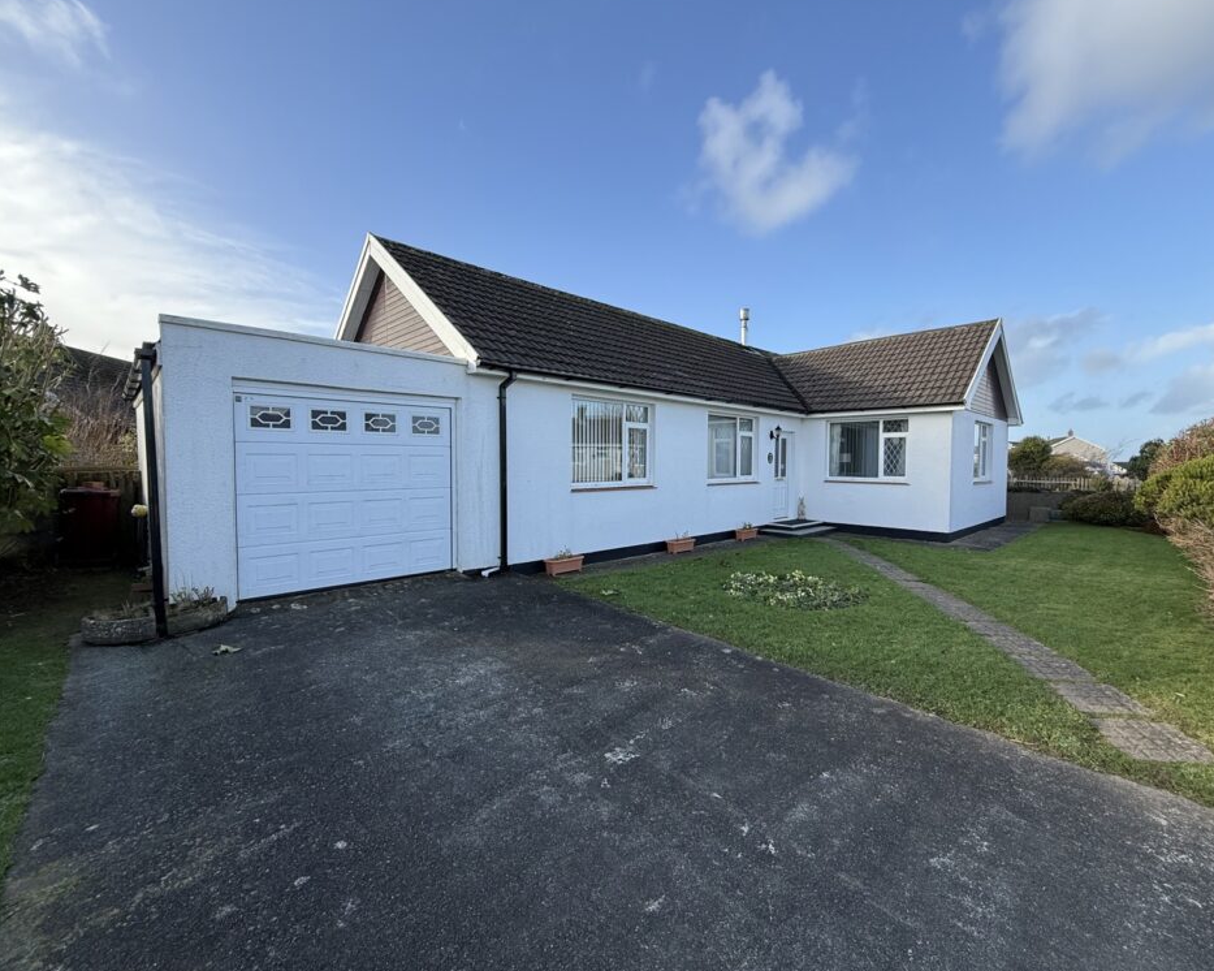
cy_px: 480
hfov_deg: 96.7
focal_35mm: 15
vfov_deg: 84.0
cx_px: 641
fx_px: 539
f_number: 2.2
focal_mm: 2.22
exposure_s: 1/490
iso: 50
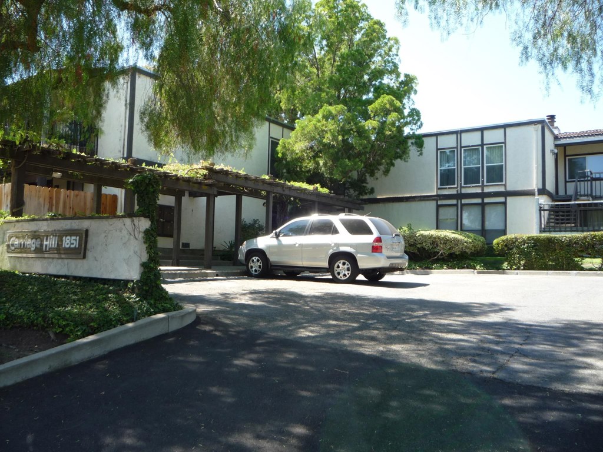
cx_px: 302
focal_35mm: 30
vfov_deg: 46.8
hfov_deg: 60.0
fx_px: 523
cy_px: 226
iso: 100
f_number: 4
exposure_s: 1/125
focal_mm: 5.2
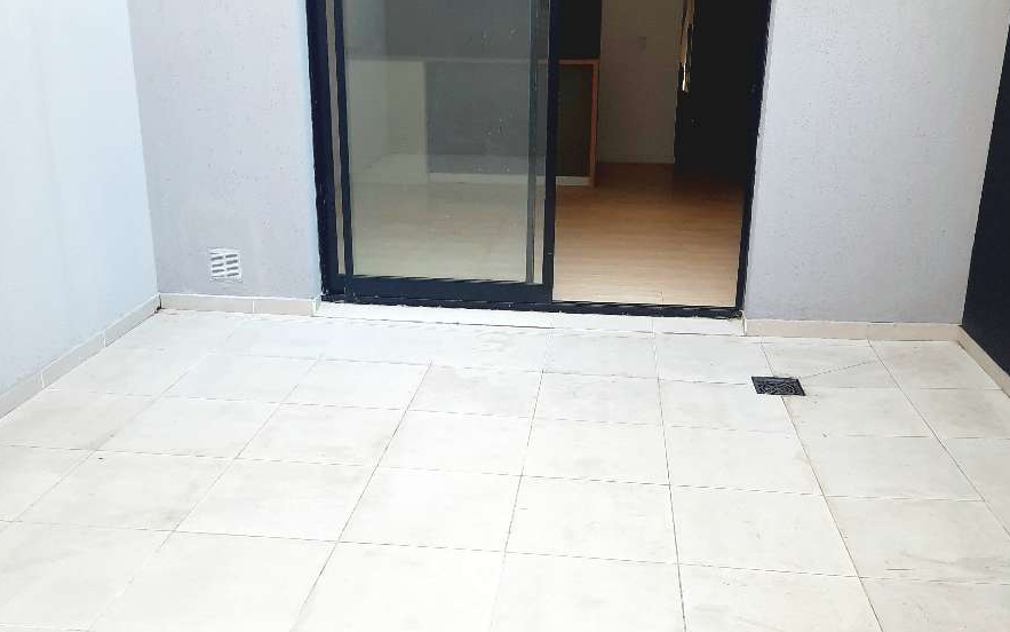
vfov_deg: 35.3
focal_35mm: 36
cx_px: 511
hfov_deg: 54.0
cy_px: 319
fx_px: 991
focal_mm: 4.6
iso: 64
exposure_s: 1/60.2
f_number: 2
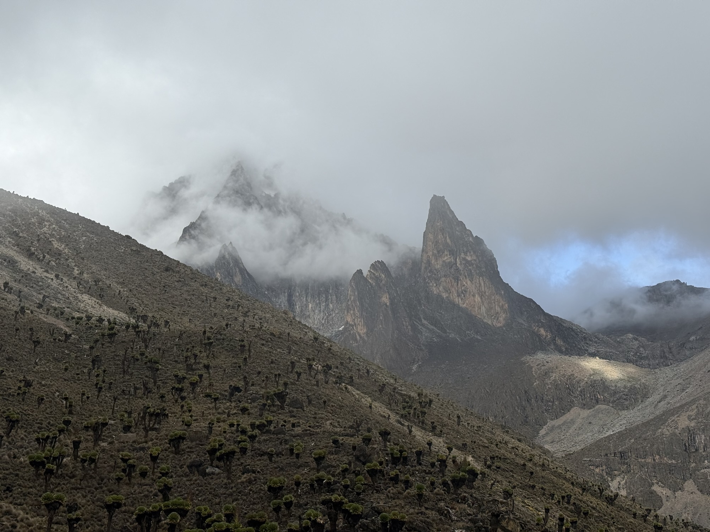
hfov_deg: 39.7
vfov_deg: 30.3
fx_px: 985
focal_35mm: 48
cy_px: 266
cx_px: 355
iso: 80
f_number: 1.78
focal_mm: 6.76
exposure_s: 1/2865
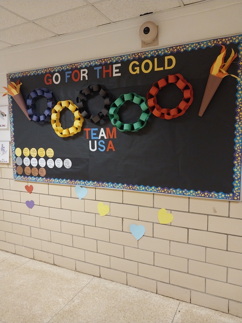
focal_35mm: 26
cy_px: 162
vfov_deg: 67.3
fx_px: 242
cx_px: 121
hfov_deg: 53.1
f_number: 1.8
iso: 400
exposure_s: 1/60
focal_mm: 4
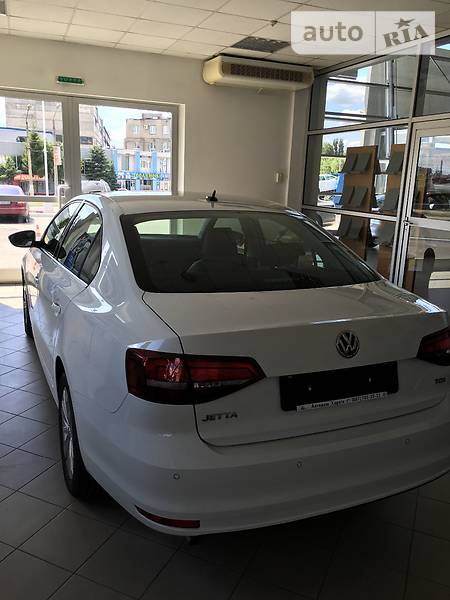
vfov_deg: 61.7
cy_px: 300
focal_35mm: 29
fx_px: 503
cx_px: 225
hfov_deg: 48.2
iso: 25
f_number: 2.2
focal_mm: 4.2
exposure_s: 1/204
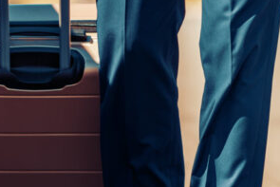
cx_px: 4
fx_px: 2295
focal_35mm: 295
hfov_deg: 7.0
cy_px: 45
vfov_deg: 4.7
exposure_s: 1/1250
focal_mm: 85
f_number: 2
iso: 100
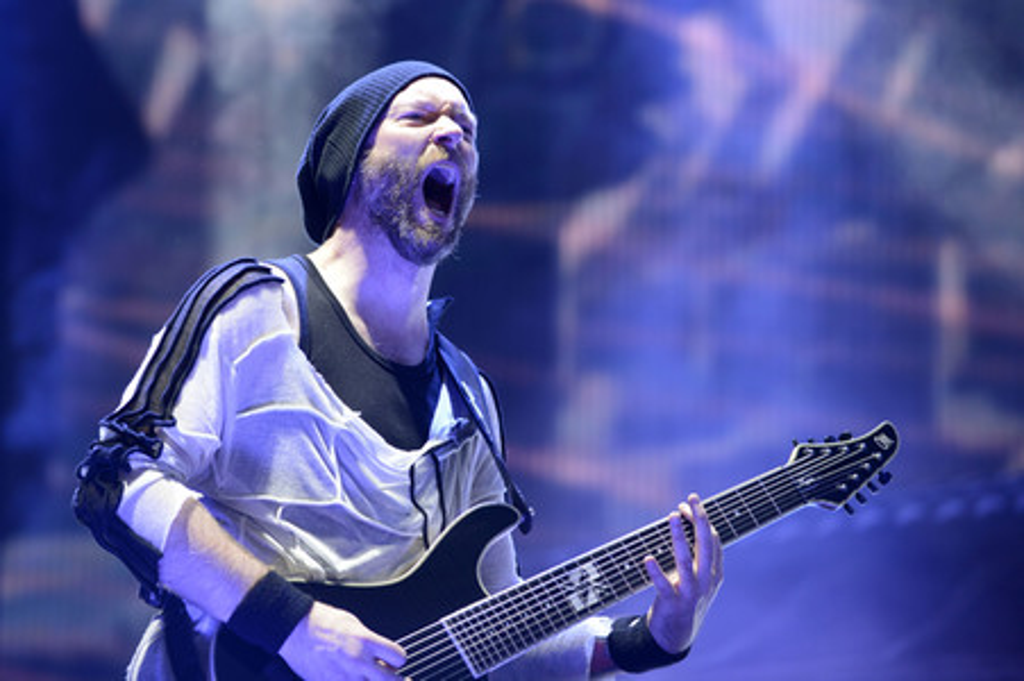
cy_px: 340
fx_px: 4406
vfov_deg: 8.8
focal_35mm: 155
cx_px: 512
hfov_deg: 13.3
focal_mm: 155
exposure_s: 1/250
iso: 800
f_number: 3.2
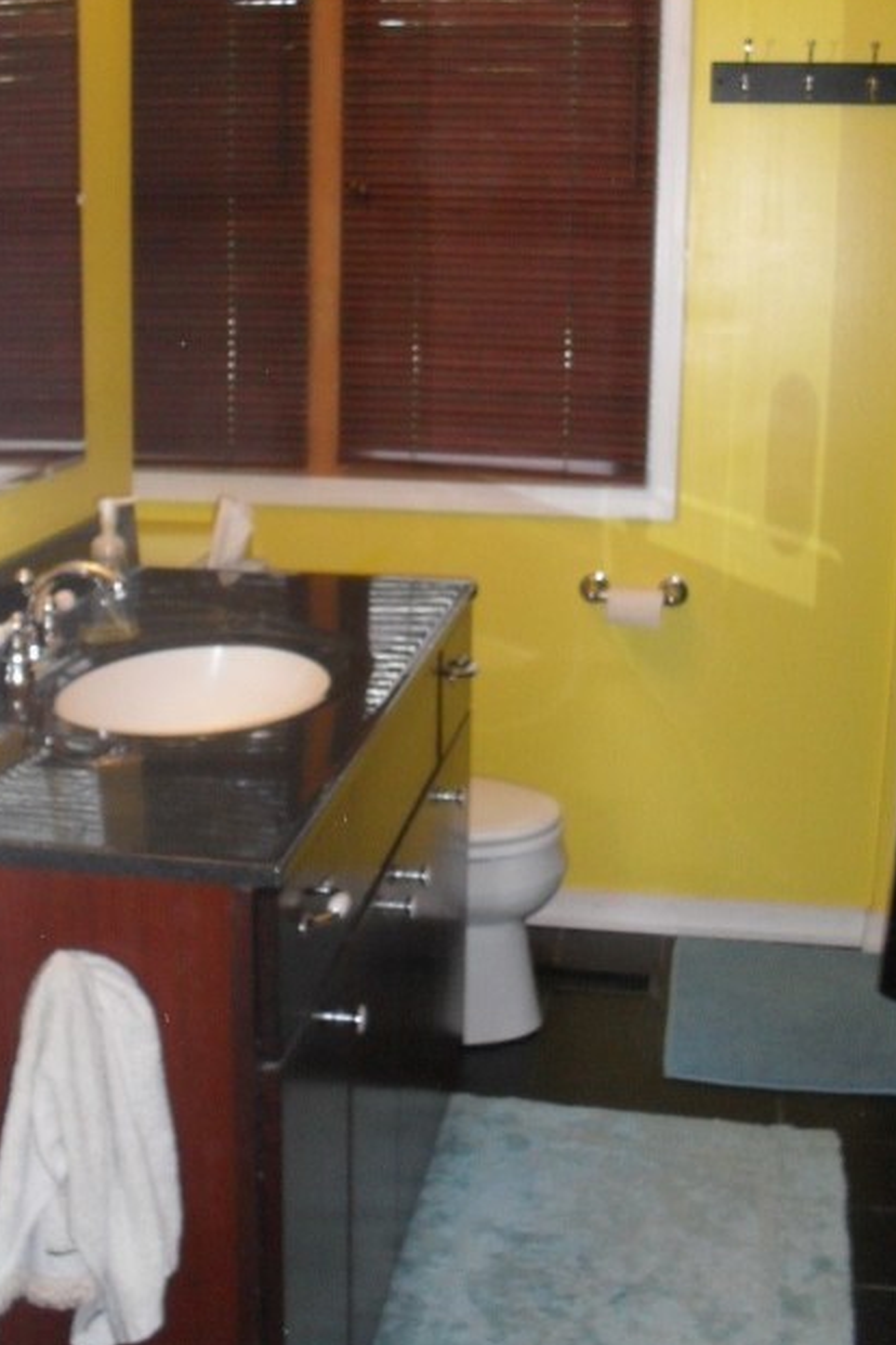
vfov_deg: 43.5
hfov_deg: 29.8
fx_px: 1680
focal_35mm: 45
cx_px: 366
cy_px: 593
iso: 200
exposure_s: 1/45
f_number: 3.2
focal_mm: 6.3
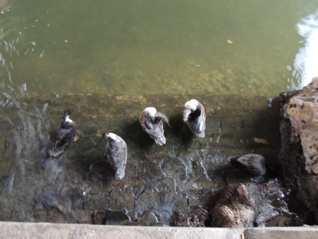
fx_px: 220
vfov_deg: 56.8
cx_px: 159
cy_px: 120
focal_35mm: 24
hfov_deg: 71.6
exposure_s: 1/1.3
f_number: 3
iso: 800
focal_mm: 4.3
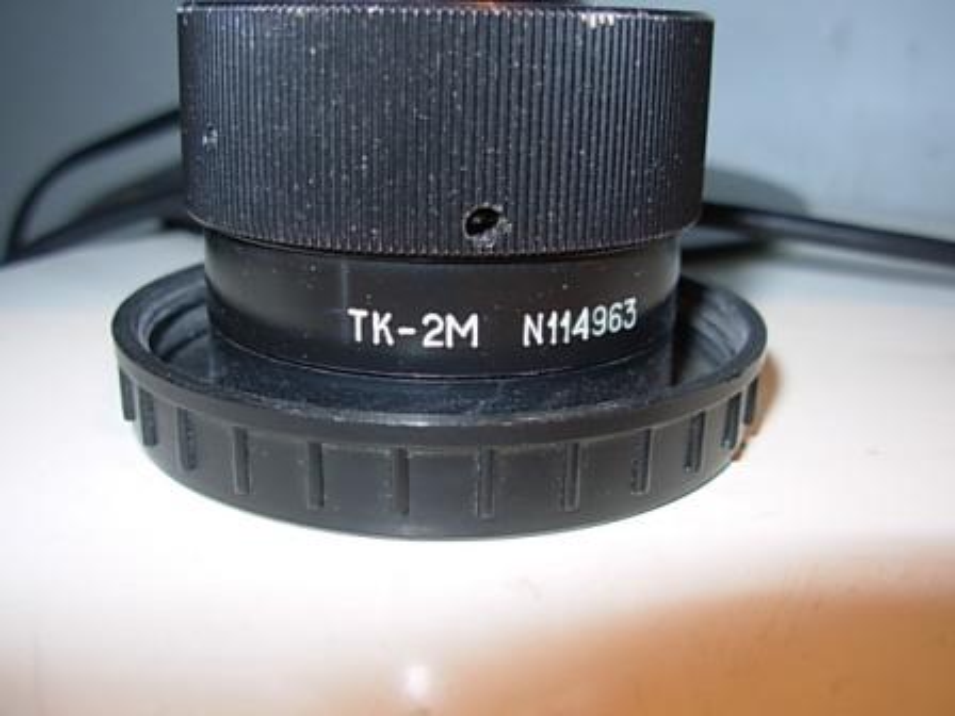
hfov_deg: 49.0
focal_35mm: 38
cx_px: 478
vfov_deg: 37.7
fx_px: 1048
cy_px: 358
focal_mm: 6.3
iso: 50
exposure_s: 1/32
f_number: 2.9
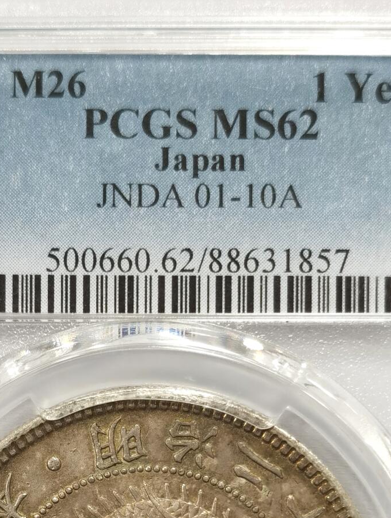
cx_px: 147
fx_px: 1620
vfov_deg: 17.9
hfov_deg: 13.7
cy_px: 472
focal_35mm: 108
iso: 125
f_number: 16
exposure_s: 1/100
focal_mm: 5.56
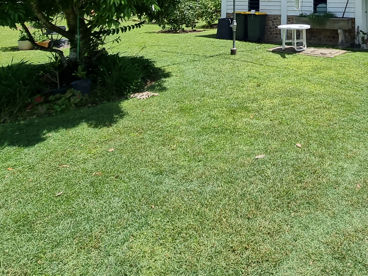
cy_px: -20
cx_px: 294
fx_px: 298
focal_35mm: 28
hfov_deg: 58.6
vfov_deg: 41.0
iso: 50
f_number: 2.2
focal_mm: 2.2
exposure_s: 1/2160
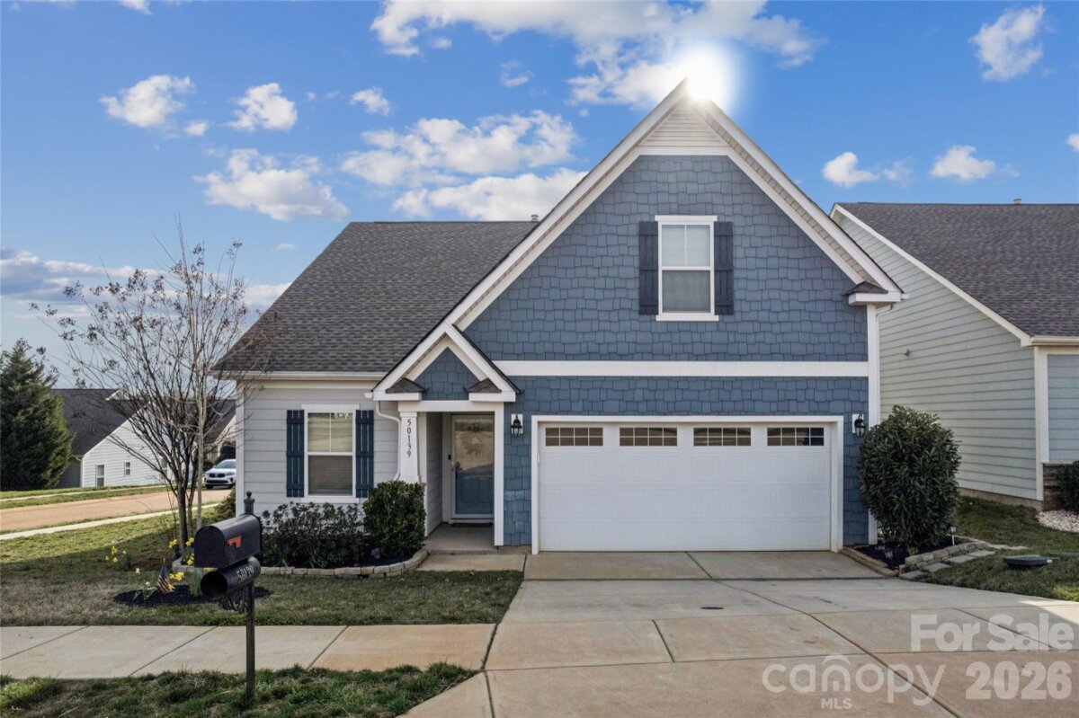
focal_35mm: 22
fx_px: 659
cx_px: 540
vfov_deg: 57.2
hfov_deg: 78.6
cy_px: 359
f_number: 2.8
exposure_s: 1/640
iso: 100
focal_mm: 8.4
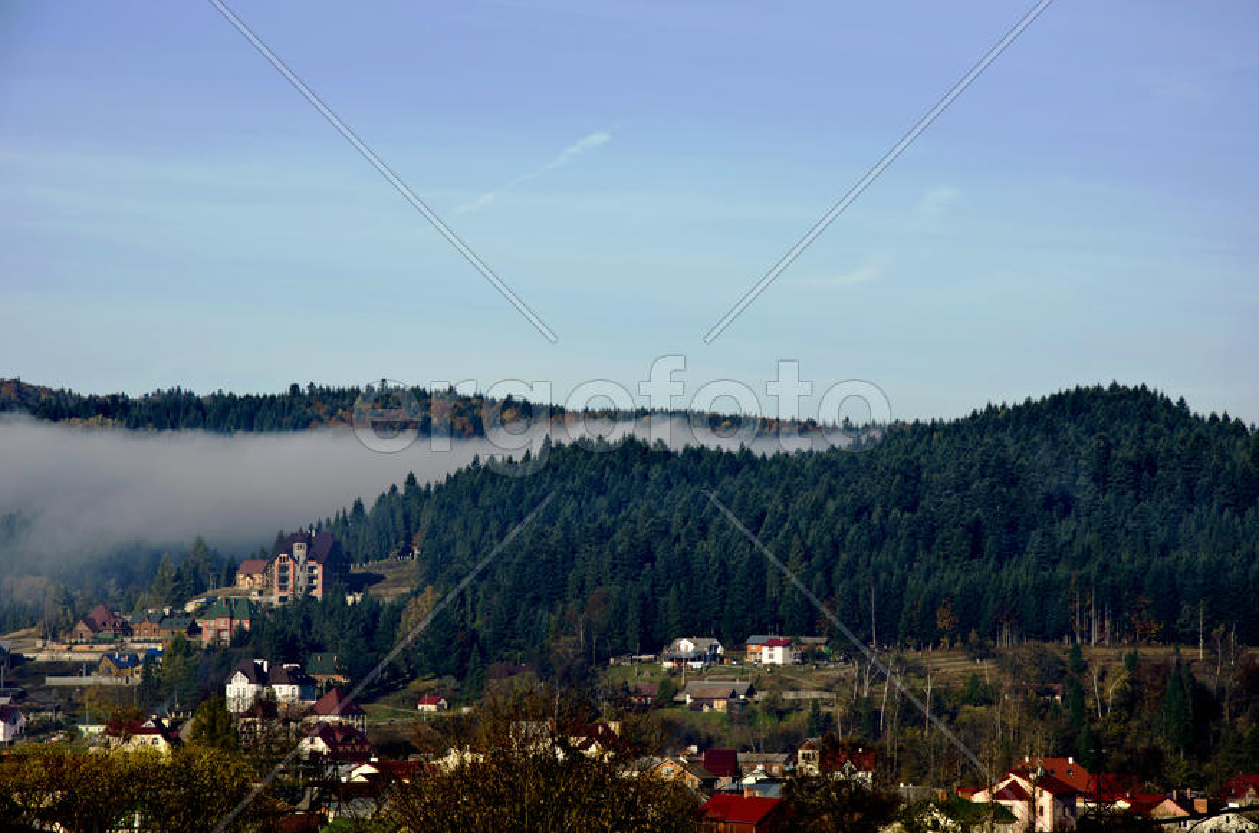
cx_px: 630
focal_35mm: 147
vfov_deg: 9.3
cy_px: 416
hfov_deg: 14.0
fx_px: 5130
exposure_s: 1/125
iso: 100
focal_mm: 98
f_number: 11
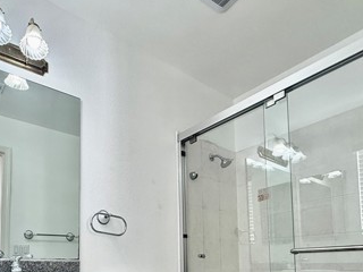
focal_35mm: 28
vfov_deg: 45.1
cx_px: 128
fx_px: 294
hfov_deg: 62.2
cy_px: 246
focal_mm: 2.22
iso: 125
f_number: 2.2
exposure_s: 1/120
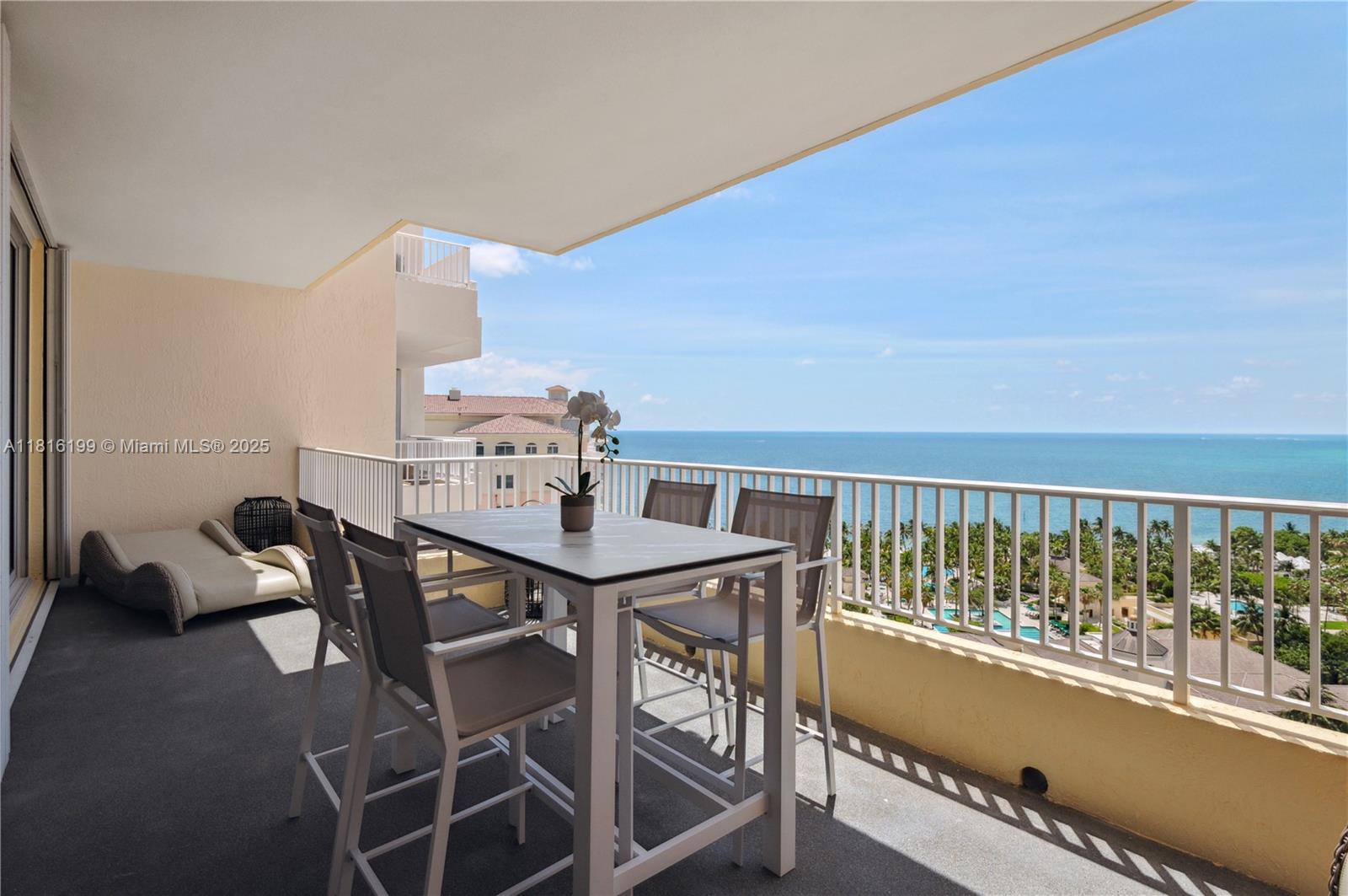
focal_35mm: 17
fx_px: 636
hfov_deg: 93.3
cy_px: 448
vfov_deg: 70.3
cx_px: 674
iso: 250
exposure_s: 1/2000
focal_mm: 17
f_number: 8
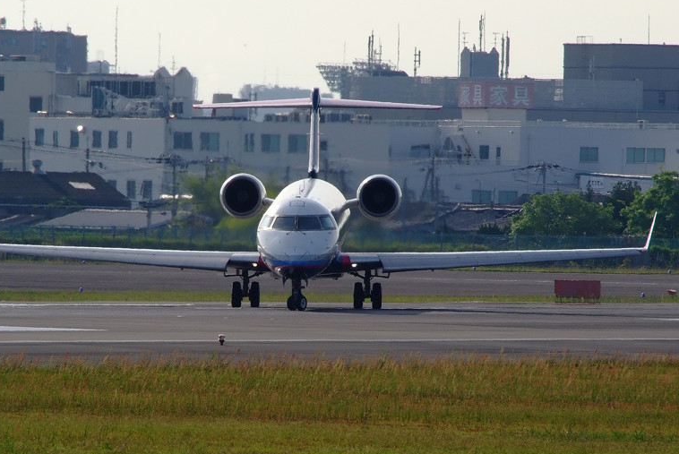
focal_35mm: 851
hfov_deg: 2.4
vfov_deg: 1.6
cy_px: 237
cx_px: 292
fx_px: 16066
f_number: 16
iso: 400
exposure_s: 1/450
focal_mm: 420
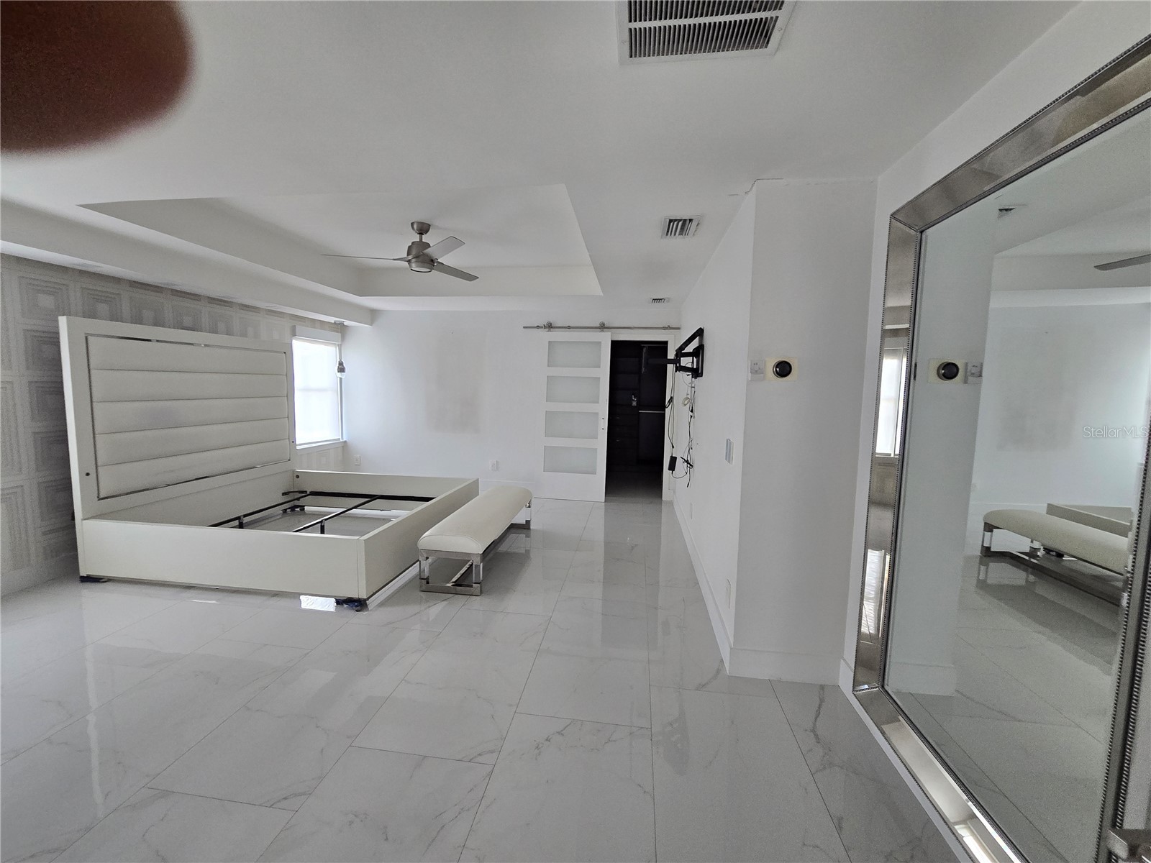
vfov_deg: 89.9
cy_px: 432
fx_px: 432
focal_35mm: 13
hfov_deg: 106.2
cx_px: 576
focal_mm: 2.2
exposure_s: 1/100
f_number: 2.2
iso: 250
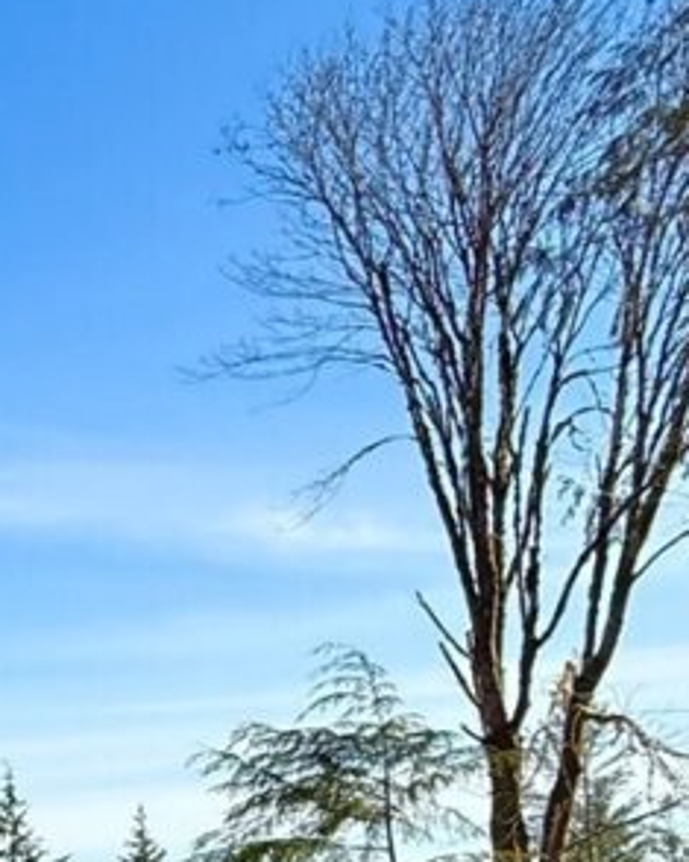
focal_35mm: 65
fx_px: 1658
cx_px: -777
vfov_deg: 26.5
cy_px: 979
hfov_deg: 16.4
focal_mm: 2.22
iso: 50
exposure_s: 1/1534
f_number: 2.2
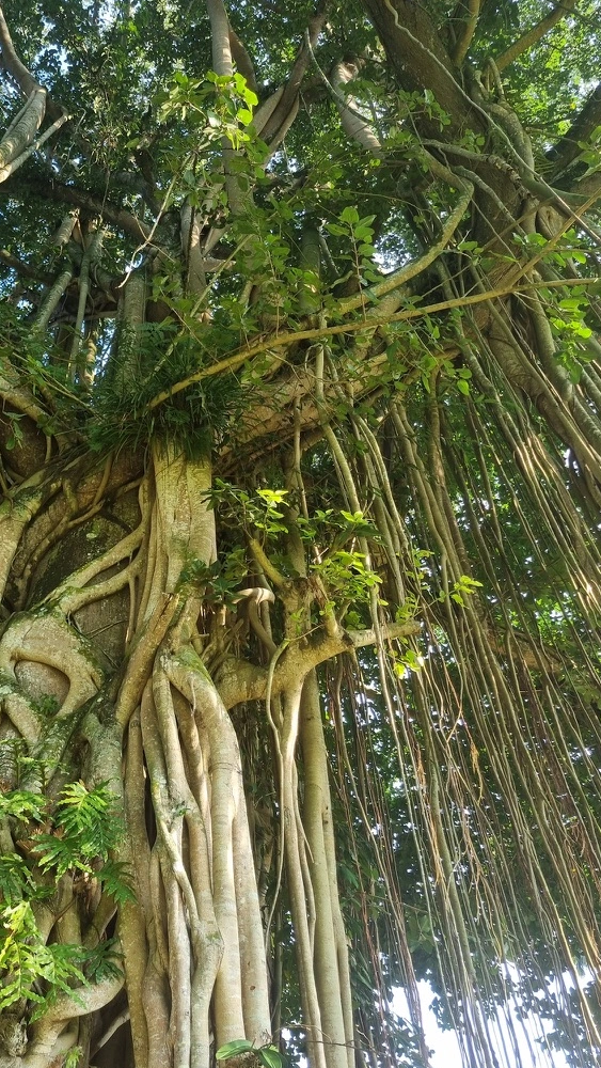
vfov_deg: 66.1
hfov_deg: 39.9
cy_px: 537
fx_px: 821
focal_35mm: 29
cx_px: 222
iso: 50
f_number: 1.8
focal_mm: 5.4
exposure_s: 1/148
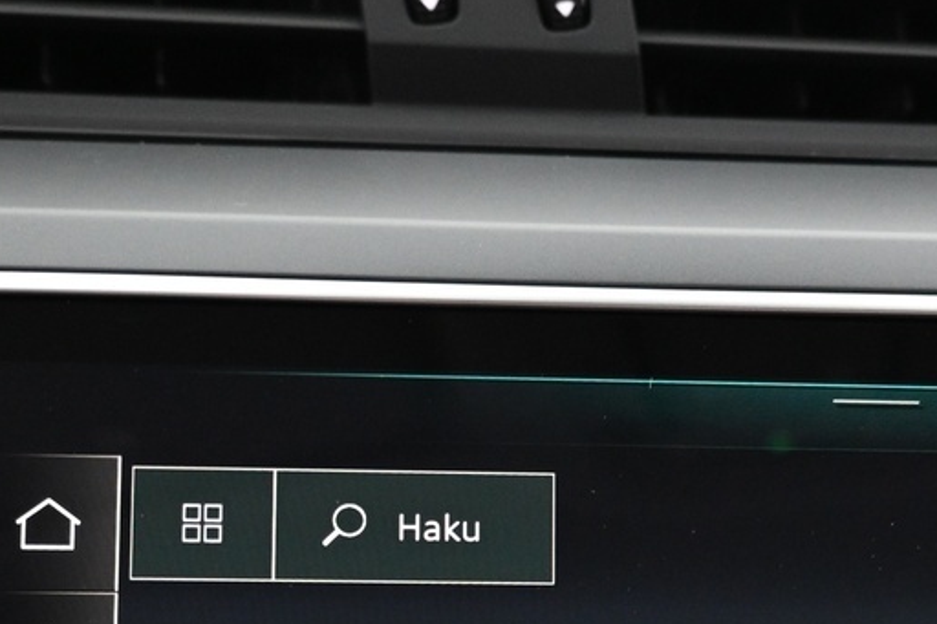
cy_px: 772
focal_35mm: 76
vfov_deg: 17.0
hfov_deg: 26.2
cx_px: 734
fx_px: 1977
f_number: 3.5
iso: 1600
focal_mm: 16
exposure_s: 1/25
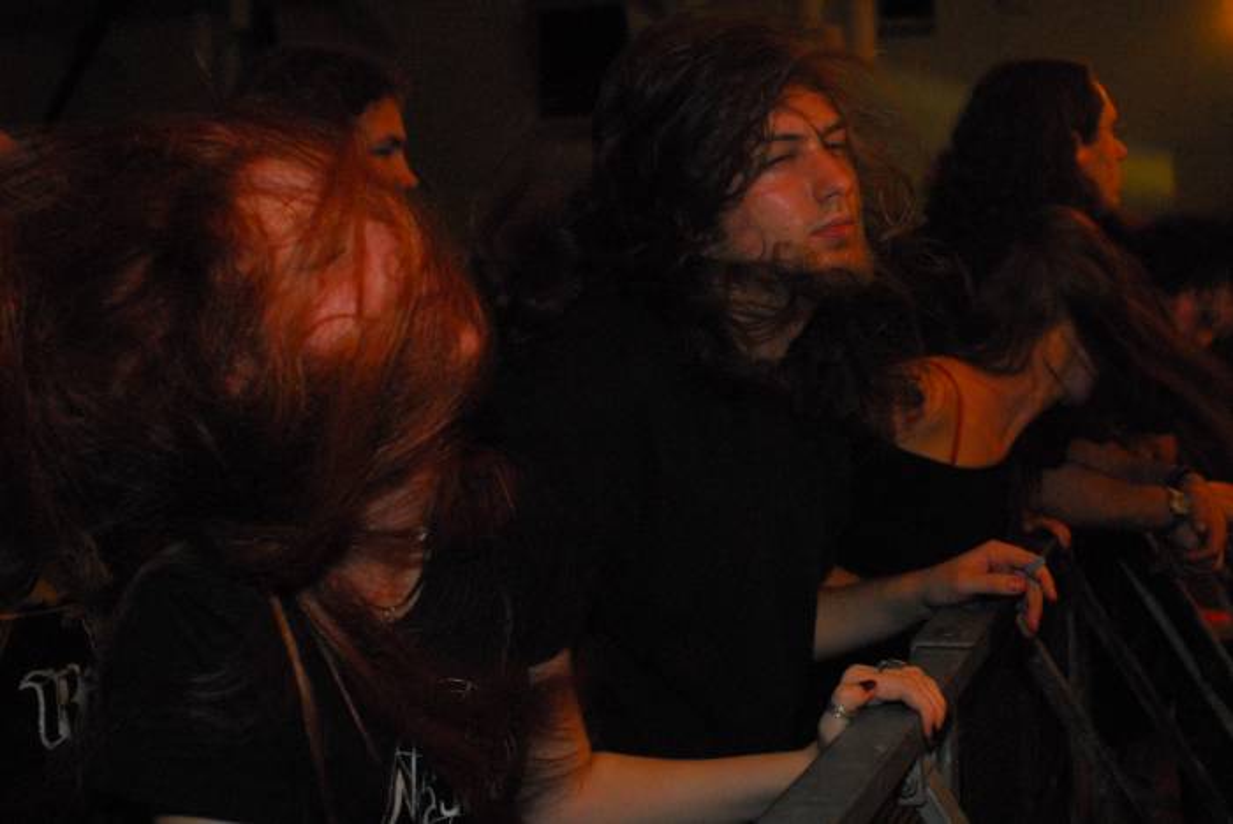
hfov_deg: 46.4
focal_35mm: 42
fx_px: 1440
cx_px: 616
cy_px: 412
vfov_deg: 32.0
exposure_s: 1/30
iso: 1600
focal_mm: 28
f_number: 3
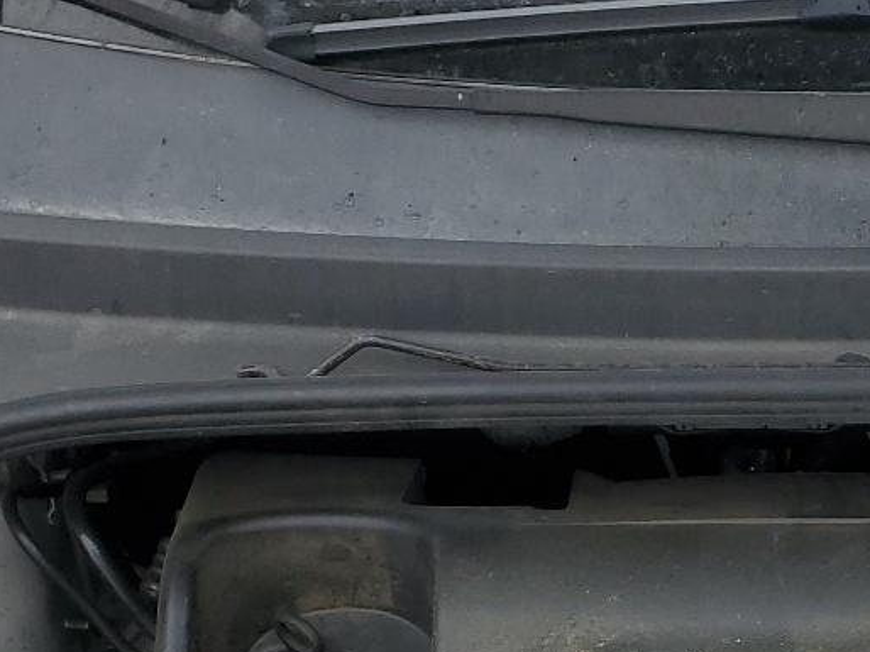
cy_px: 906
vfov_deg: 16.9
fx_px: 2035
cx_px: 860
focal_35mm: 81
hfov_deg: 23.2
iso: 50
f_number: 1.5
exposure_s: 1/1000
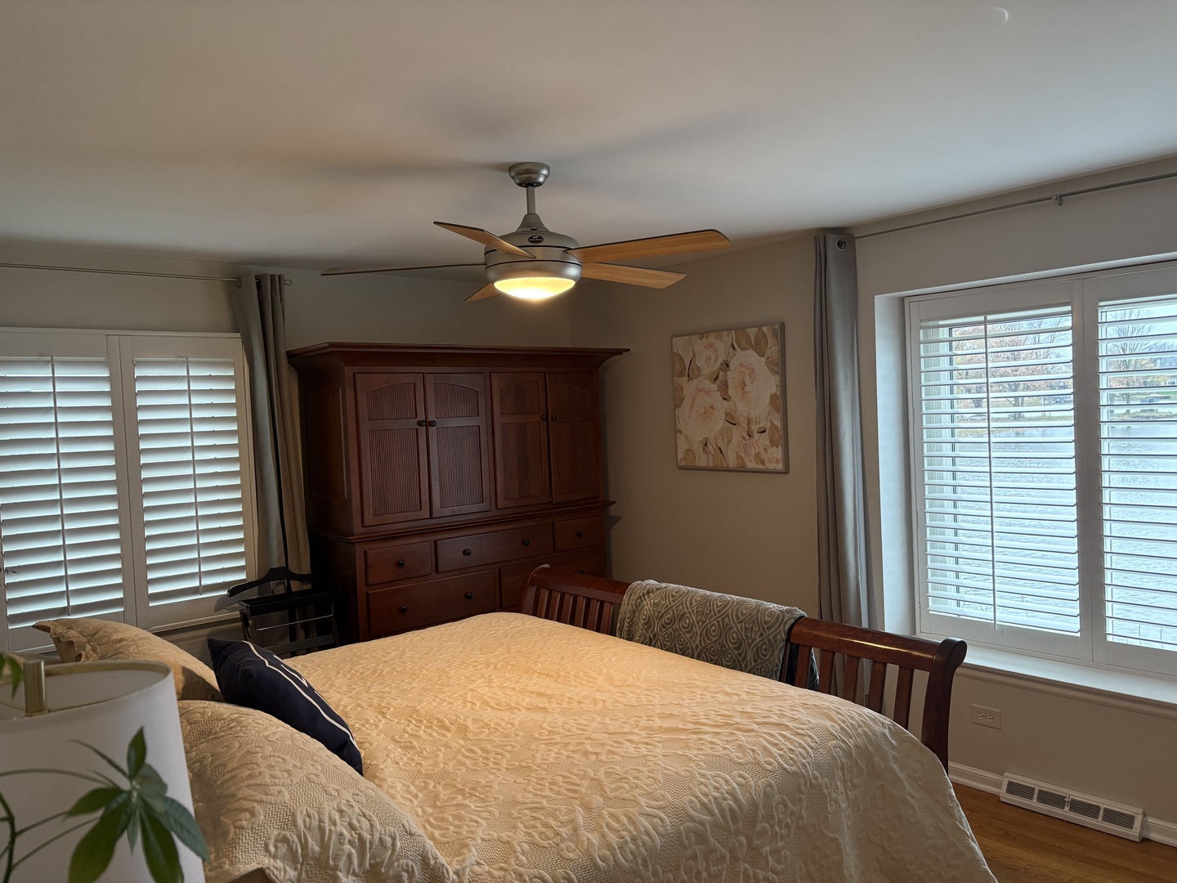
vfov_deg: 53.1
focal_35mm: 26
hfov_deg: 67.3
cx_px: 588
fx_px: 884
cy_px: 442
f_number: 1.6
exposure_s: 1/60
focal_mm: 5.96
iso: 160
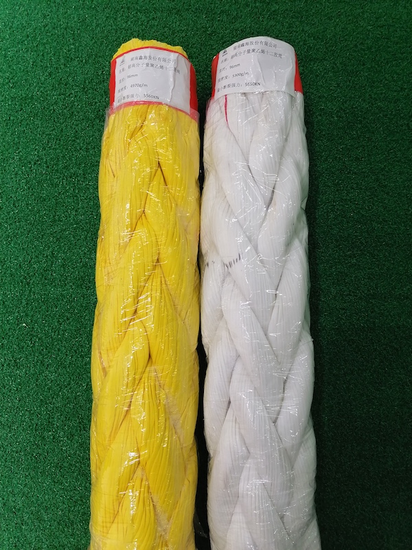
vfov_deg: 65.3
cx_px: 206
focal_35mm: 27
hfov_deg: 51.4
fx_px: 428
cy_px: 275
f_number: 1.8
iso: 125
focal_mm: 5.3
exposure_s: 1/60
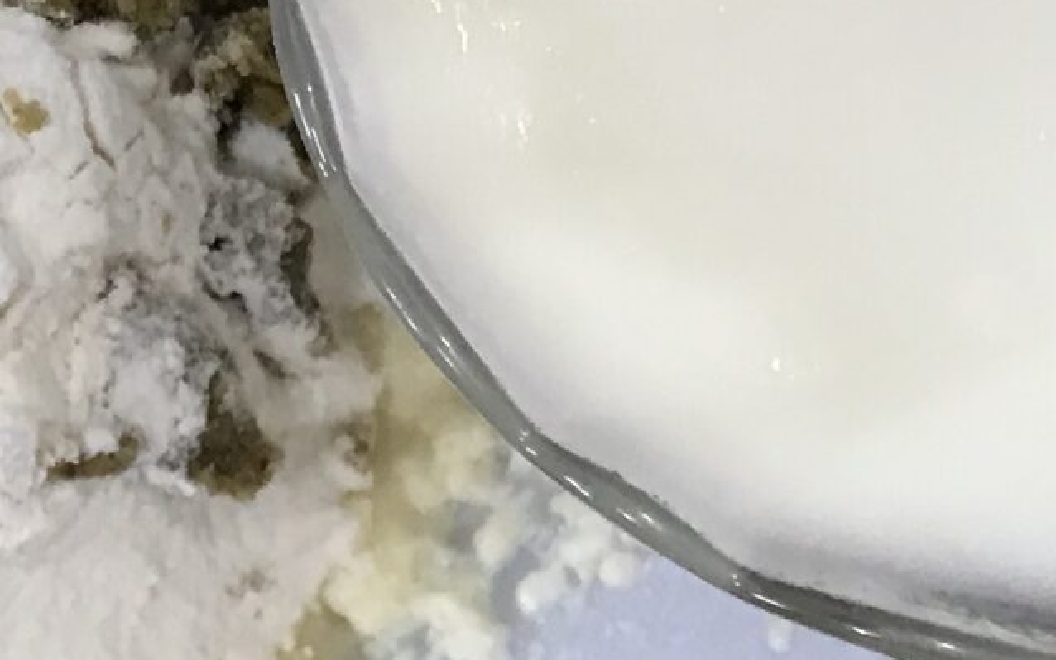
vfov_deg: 11.0
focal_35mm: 119
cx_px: -344
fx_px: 3425
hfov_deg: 16.5
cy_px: 71
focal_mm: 3.99
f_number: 1.8
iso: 50
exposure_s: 1/17
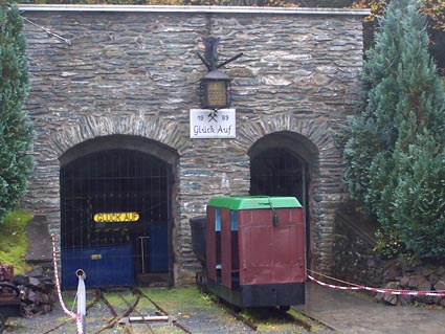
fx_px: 964
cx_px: 222
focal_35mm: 75
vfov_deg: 19.6
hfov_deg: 26.0
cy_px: 167
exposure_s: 1/80
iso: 160
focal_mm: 12.4
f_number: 3.2
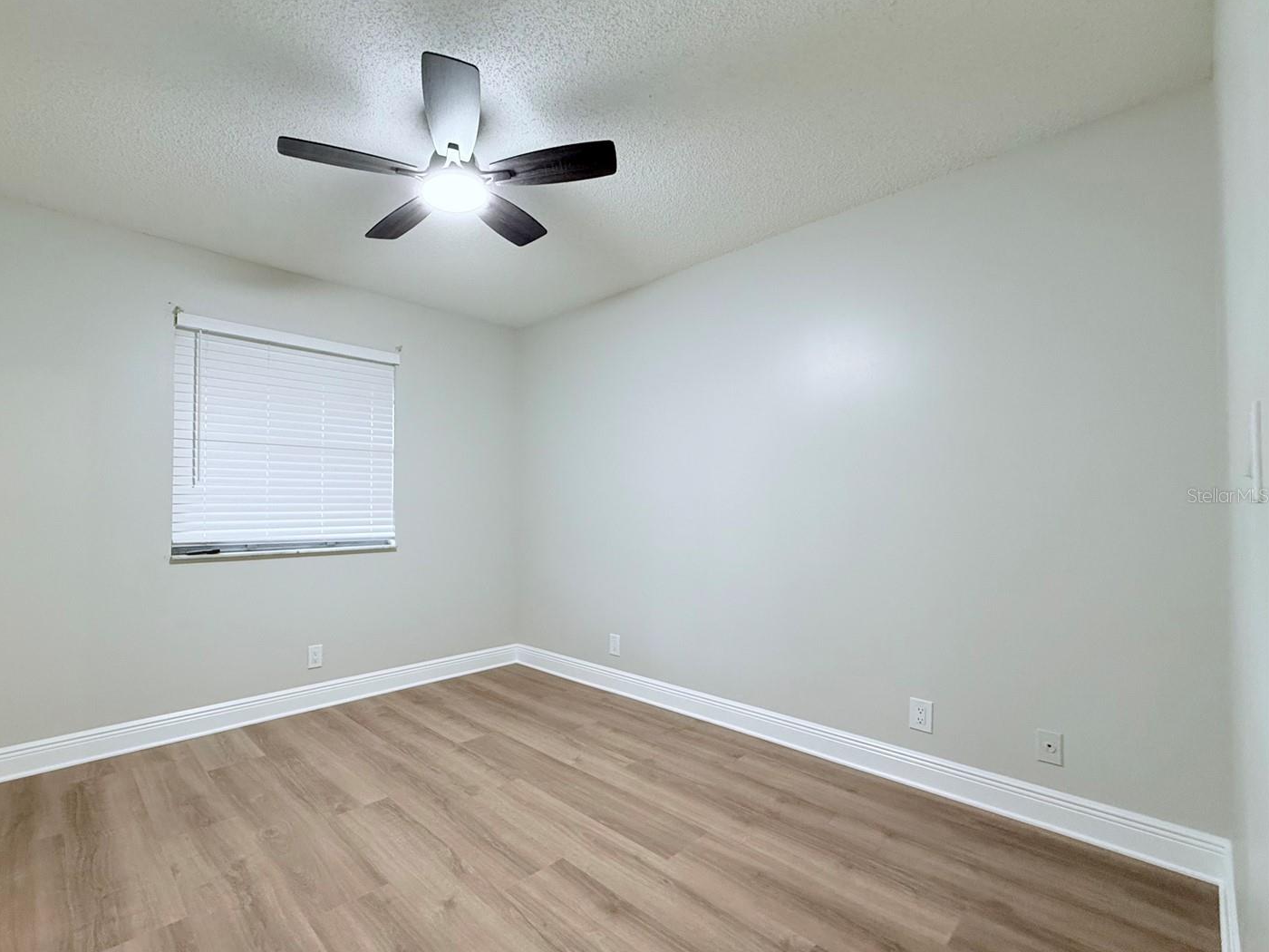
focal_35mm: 16
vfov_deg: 78.1
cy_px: 495
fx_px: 587
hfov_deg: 93.9
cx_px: 547
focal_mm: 2.22
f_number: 2.2
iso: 250
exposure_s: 1/60
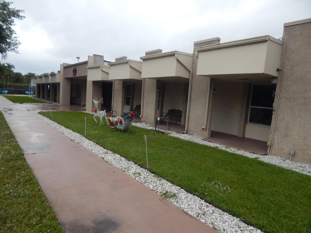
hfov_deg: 76.4
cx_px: 156
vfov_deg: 61.1
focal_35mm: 22
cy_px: 116
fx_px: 198
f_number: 3
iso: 125
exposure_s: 1/200
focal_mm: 4
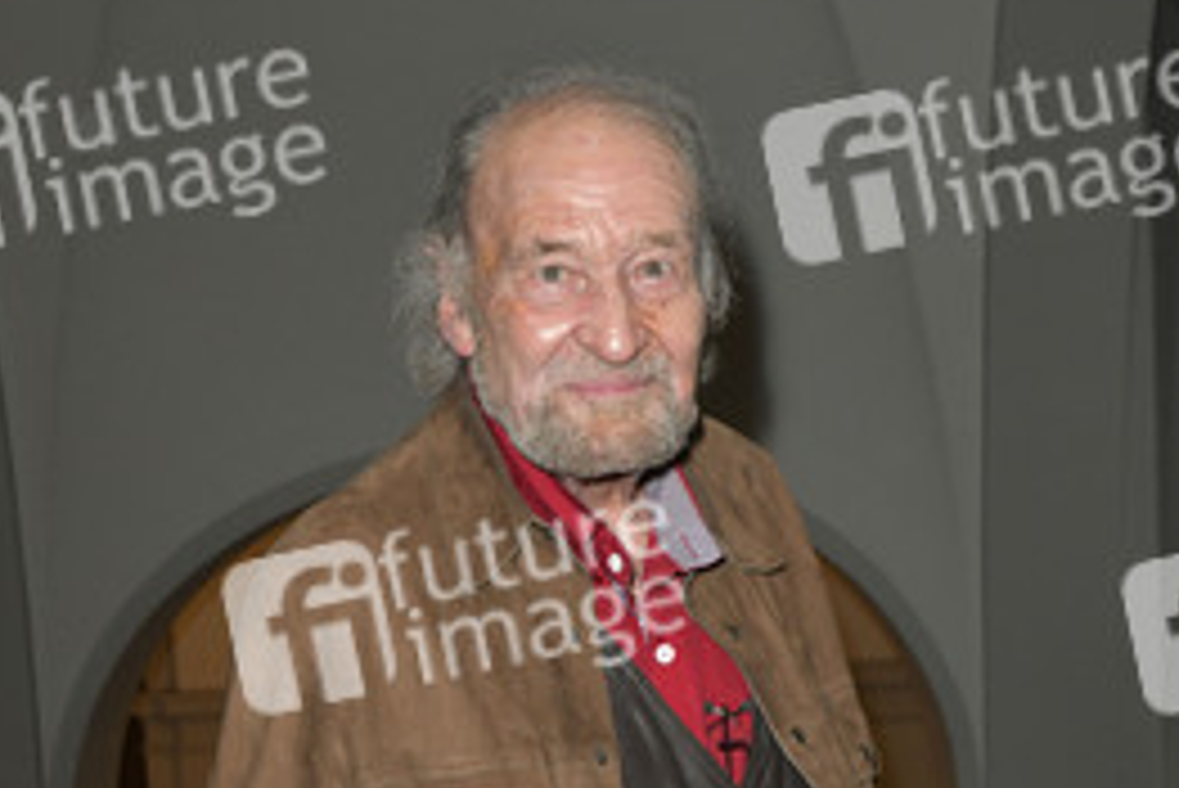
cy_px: 833
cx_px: 585
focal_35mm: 67
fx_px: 2195
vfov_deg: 19.6
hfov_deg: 30.1
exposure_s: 1/250
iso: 1600
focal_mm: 44
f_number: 7.1
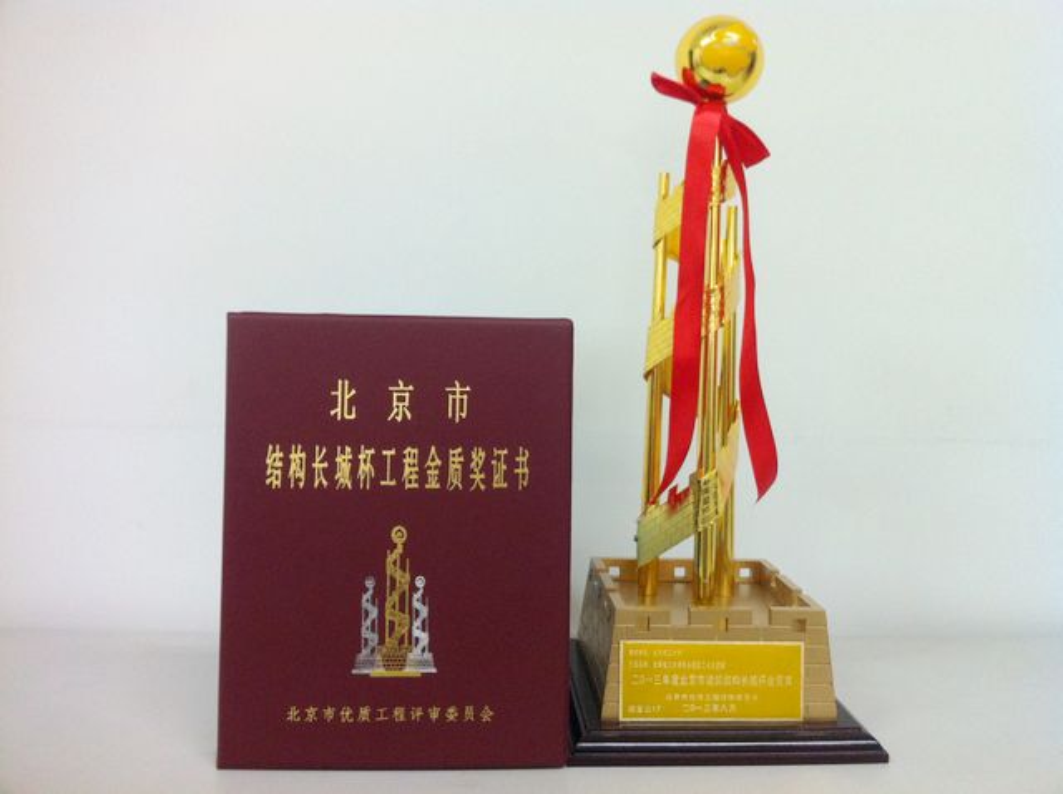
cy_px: 397
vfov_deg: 40.6
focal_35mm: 35
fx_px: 1073
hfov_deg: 52.7
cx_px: 532
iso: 160
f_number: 2.8
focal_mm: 3.85
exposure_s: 1/15
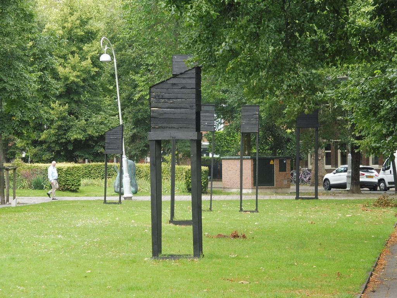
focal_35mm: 176
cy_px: 149
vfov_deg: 8.4
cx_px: 198
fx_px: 2018
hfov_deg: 11.2
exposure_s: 1/100
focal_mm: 31.3
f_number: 6.3
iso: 250
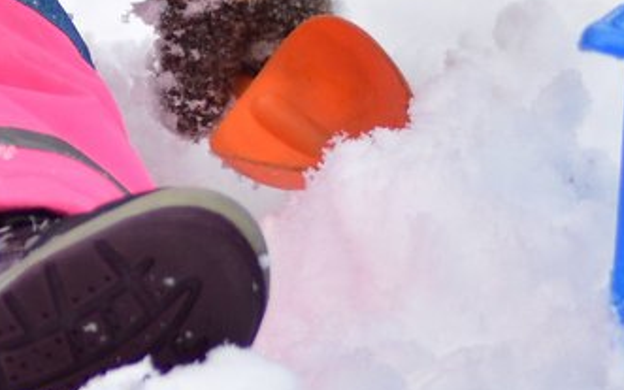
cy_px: -553
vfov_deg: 1.8
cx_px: 100
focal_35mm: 738
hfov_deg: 2.8
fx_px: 12553
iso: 400
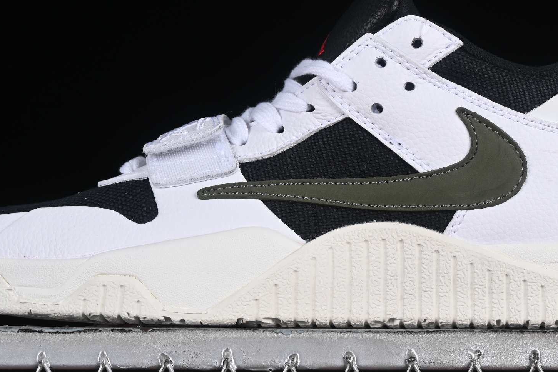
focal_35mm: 144
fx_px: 2232
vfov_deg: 9.5
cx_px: 316
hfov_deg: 14.2
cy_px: 111
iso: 160
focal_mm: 50
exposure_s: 1/80
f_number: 8
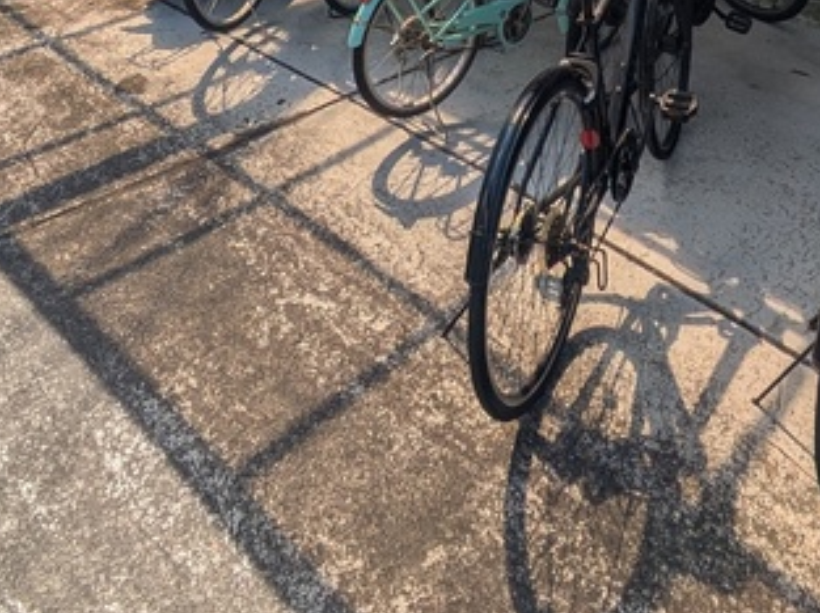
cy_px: -191
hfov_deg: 43.3
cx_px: 545
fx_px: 1017
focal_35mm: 43
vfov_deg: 27.7
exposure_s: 1/1046
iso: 44
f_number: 2.2
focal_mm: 1.83
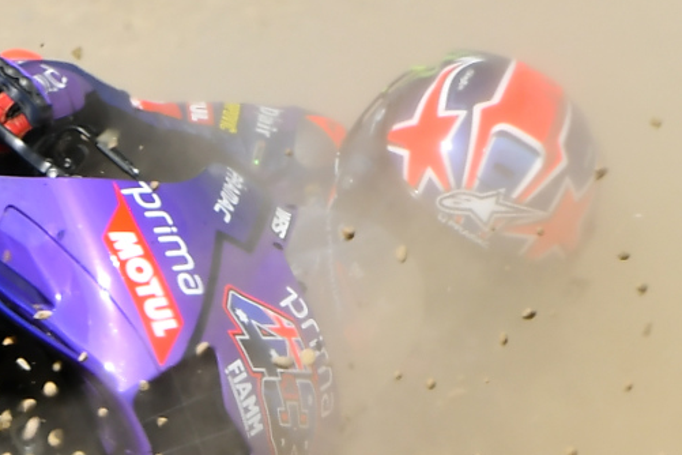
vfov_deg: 0.5
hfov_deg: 0.7
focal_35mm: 2846
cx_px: 23
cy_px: 353
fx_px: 53912
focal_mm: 500
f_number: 6.3
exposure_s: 1/400
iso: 160
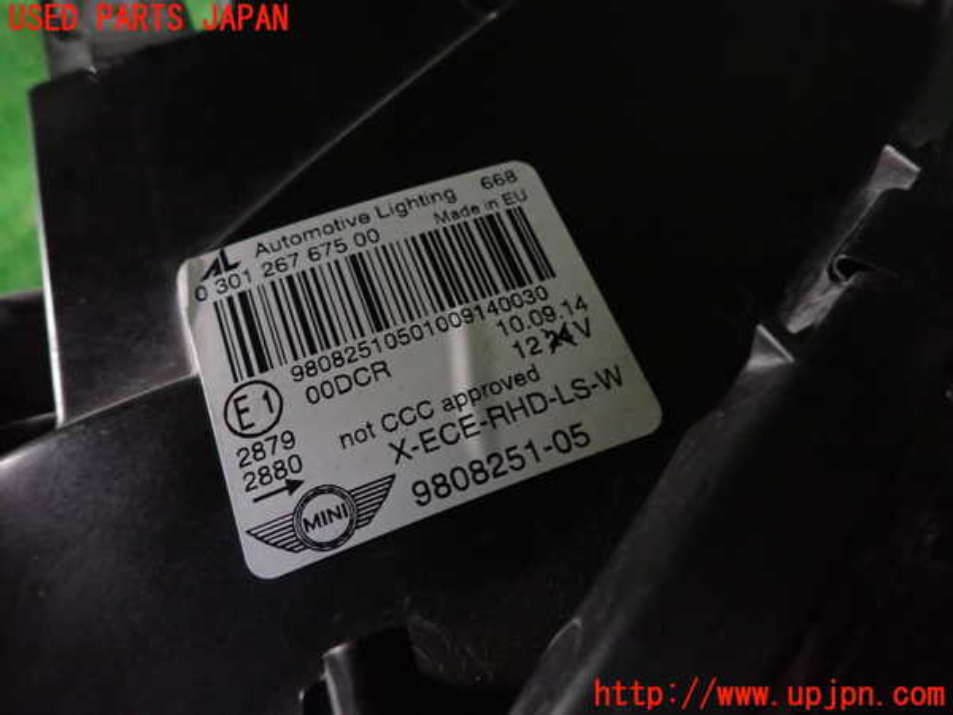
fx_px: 688
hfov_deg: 69.4
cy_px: 358
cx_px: 476
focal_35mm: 25
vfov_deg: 54.9
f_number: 2
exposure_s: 1/30
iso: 800
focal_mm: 4.5
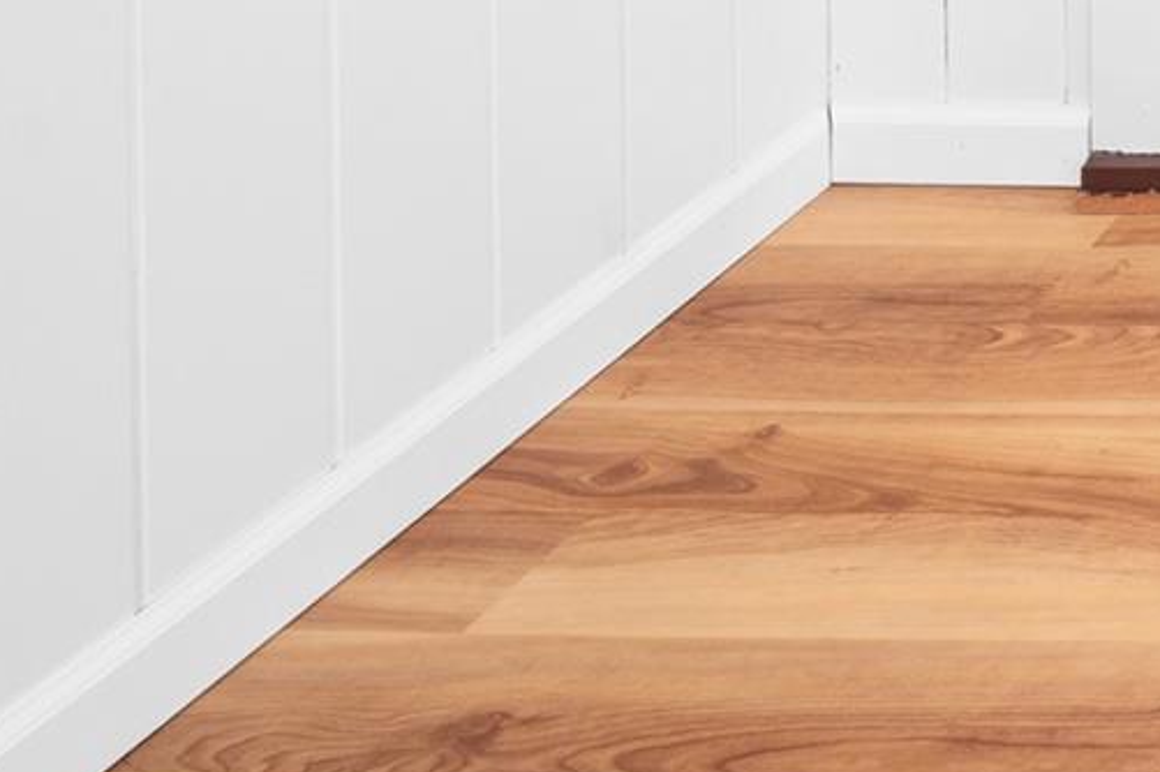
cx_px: 2075
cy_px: -759
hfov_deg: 22.6
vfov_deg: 18.4
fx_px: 1578
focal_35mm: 49
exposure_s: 1/2
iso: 250
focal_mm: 12
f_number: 8
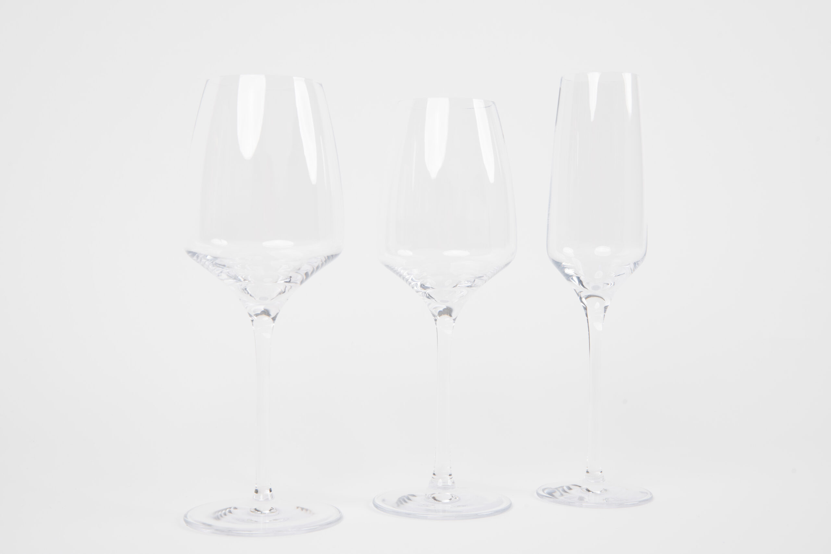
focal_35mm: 56
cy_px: 277
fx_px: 1293
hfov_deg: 35.6
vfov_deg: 24.2
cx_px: 416
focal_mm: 56
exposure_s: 1/200
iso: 100
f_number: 11
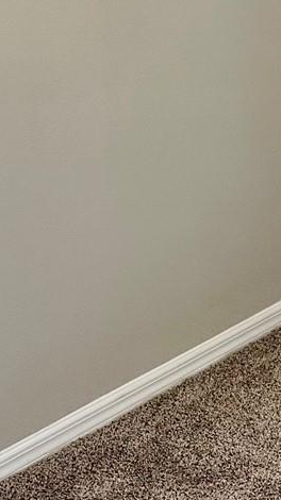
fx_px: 1180
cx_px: 629
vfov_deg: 22.9
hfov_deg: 11.6
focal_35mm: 89
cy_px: -15
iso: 100
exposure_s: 1/120
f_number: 1.78
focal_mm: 6.86
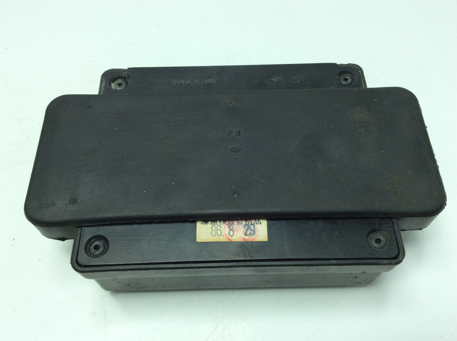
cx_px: 228
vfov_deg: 44.1
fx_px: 422
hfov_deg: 56.9
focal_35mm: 32
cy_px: 170
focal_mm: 3.3
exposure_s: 1/270
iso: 32
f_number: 2.4
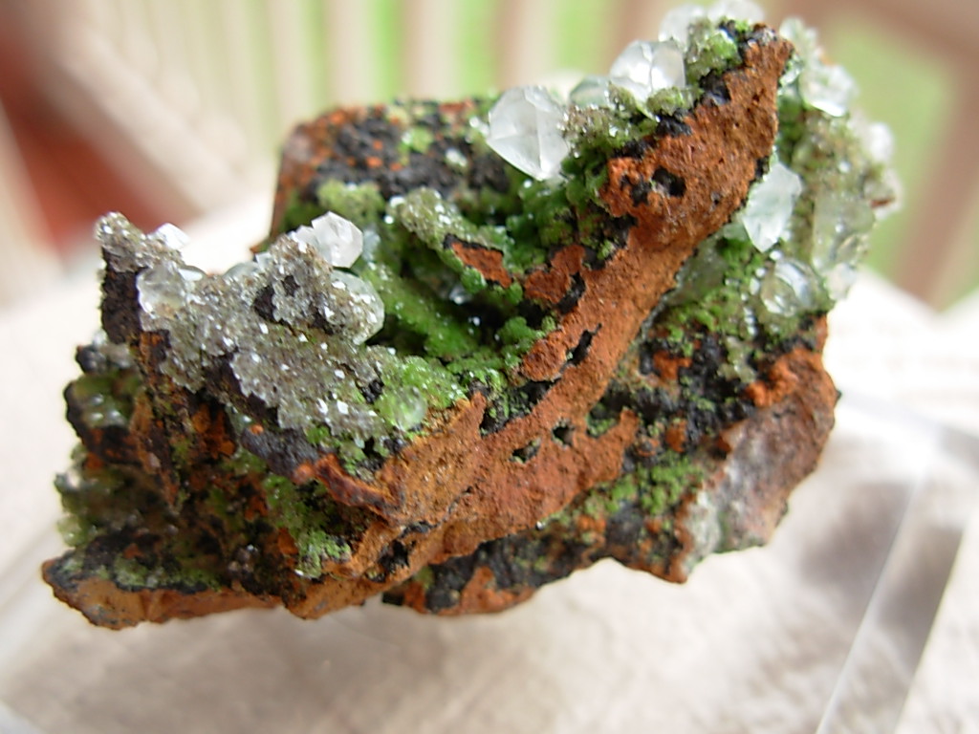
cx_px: 490
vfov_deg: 37.7
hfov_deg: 49.0
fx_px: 1075
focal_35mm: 38
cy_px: 367
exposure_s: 1/16
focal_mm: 6.3
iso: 50
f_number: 2.9
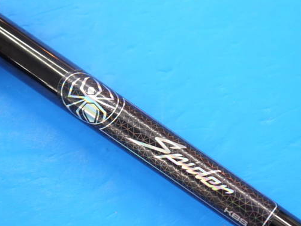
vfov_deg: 13.8
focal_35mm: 107
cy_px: 131
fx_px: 931
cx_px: 185
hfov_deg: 18.3
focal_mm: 42
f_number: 5.6
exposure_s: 1/80
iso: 800
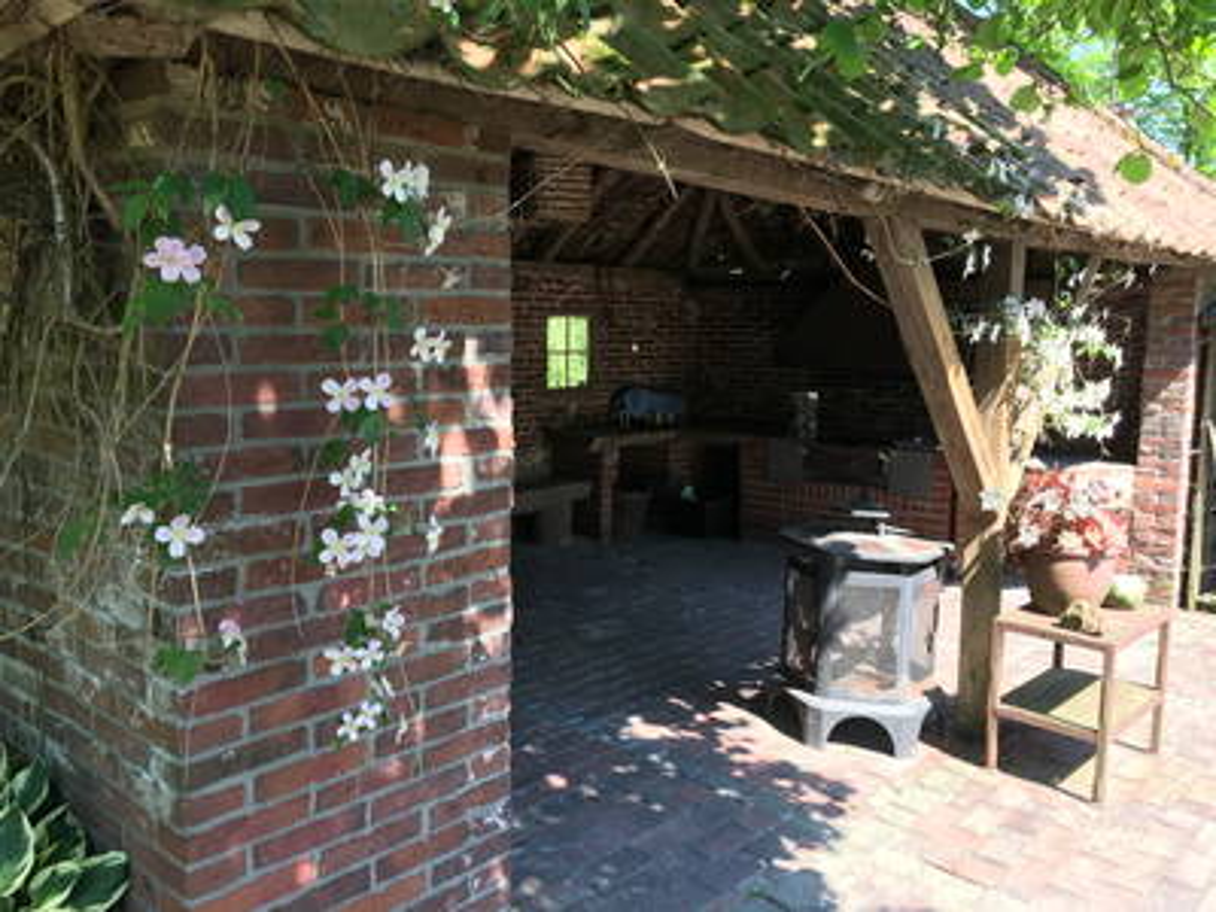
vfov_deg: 48.2
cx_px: 608
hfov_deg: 61.7
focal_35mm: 29
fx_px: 1019
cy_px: 456
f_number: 2.2
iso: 25
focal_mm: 4.15
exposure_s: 1/126
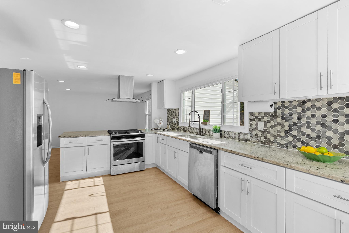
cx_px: 174
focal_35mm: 16
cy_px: 116
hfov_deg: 96.7
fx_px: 155
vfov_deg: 73.8
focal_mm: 16
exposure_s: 1/100
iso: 800
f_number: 8
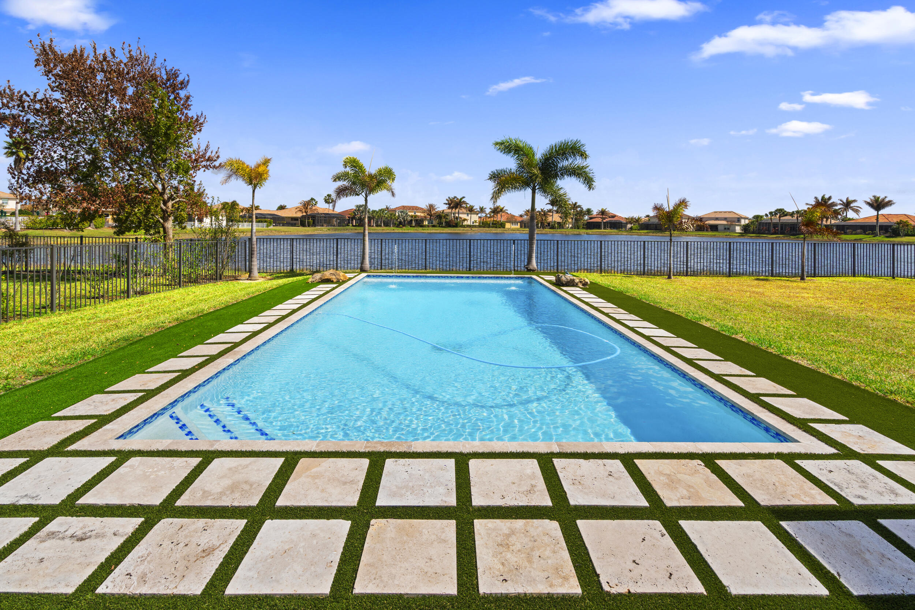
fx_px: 407
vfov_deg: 73.8
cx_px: 458
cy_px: 305
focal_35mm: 16
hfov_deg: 96.7
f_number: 10
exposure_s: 1/60
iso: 100
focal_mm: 16
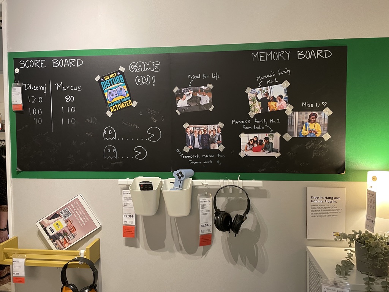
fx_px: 292
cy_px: 146
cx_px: 194
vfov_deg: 53.1
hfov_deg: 67.3
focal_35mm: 26
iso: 200
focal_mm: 4.2
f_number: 1.6
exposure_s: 1/50
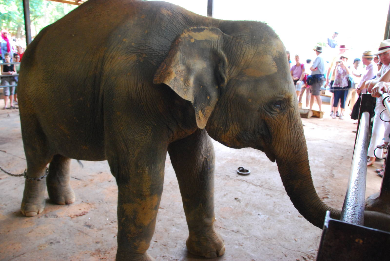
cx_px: 195
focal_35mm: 27
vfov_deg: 48.0
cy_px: 130
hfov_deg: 67.3
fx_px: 293
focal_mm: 18
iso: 1000
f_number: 5
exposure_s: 1/100
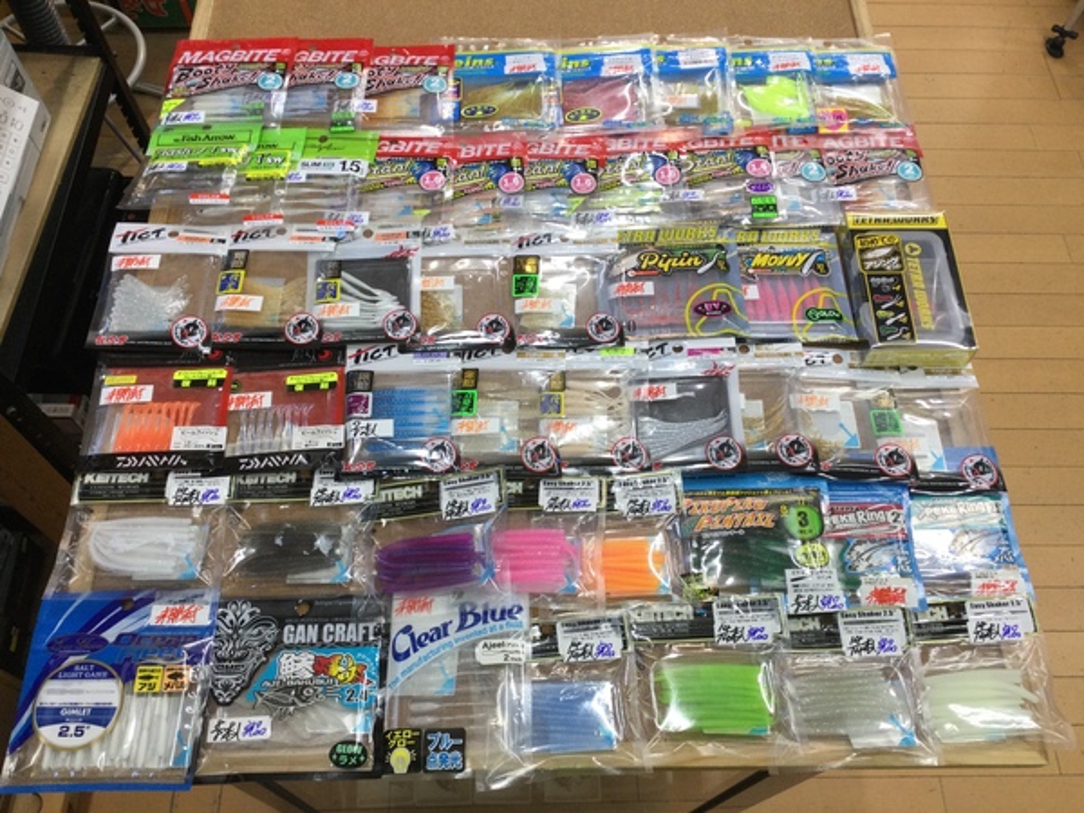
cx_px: 542
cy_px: 406
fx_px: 971
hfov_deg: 58.4
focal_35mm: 31
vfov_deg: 45.4
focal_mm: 3.3
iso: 25
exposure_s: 1/40
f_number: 2.4
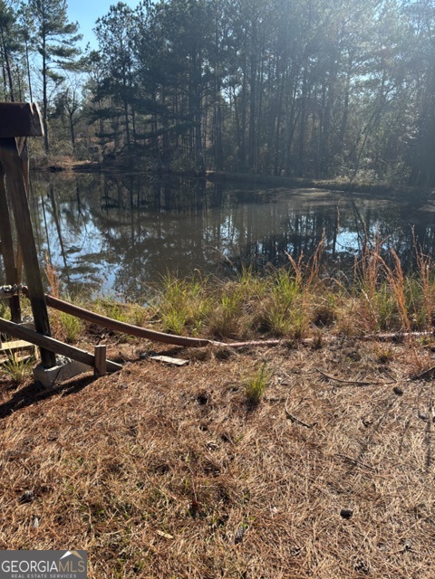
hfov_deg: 53.1
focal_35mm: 26
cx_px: 218
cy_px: 290
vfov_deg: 67.3
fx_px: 436
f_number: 1.6
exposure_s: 1/1279
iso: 50
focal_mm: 5.96
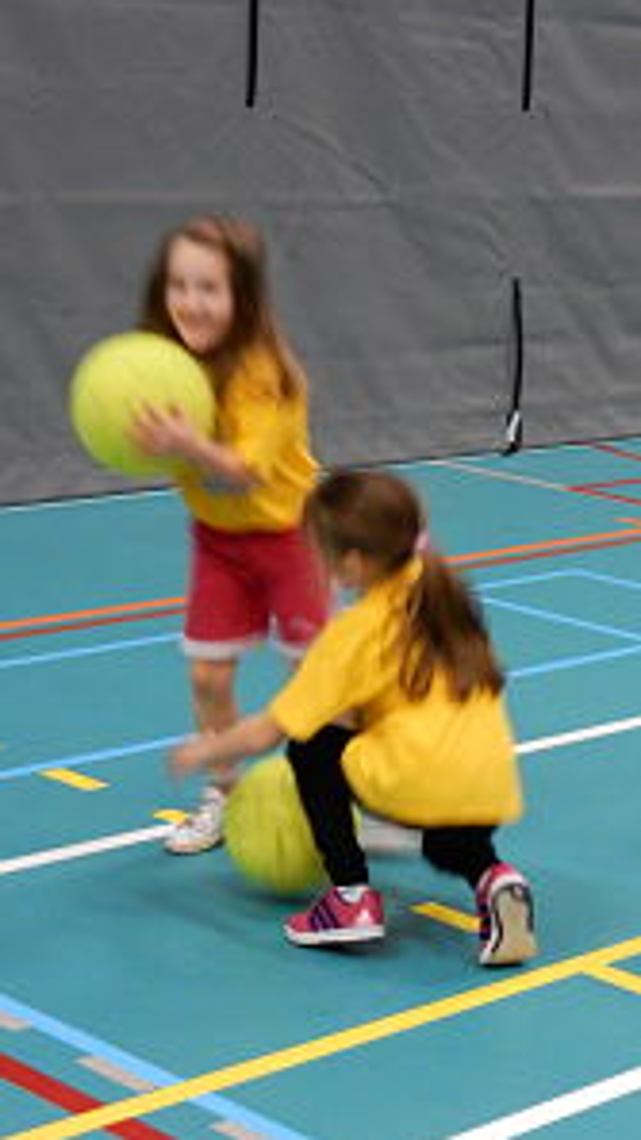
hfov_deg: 13.5
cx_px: 706
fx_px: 2660
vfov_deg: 24.2
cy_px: 572
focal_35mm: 88
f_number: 4.5
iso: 800
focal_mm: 10.7
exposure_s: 1/25
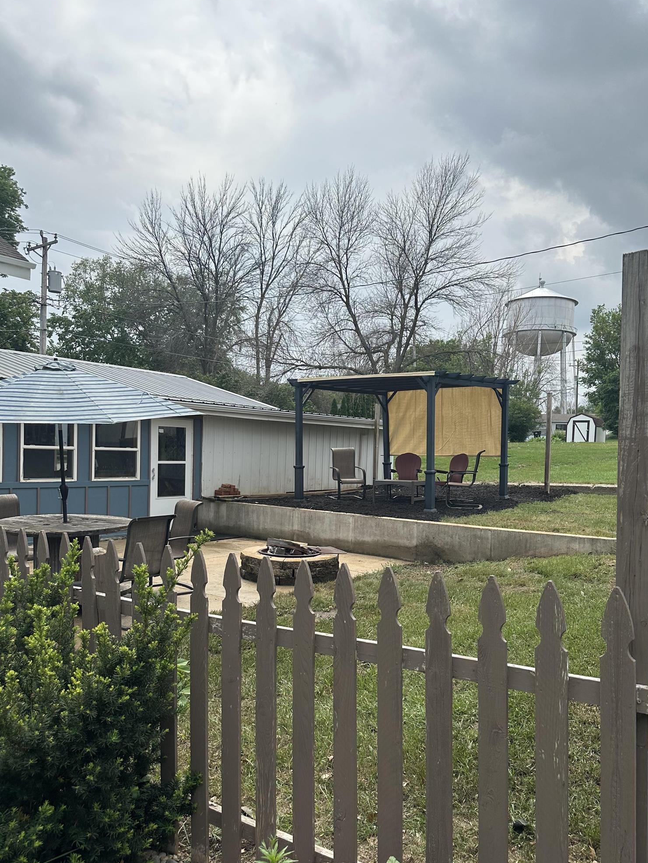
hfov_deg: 49.6
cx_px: 371
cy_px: 483
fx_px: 699
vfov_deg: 63.2
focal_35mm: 28
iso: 80
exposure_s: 1/5525
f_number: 1.78
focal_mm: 6.86
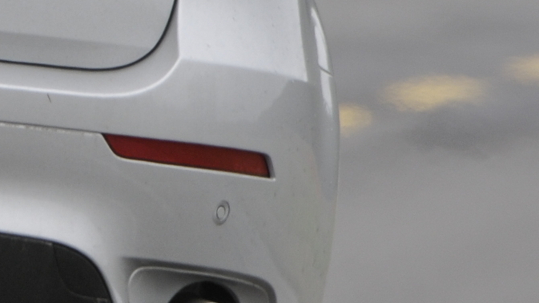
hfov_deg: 0.8
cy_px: -47
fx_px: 40004
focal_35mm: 2800
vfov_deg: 0.4
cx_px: -544
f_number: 5
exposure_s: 1/640
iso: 250
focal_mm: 400
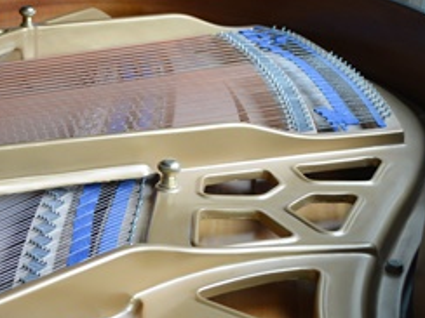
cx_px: -7
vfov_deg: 18.9
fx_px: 958
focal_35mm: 78
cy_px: 151
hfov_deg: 23.9
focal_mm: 22
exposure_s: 1/100
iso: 400
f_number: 5
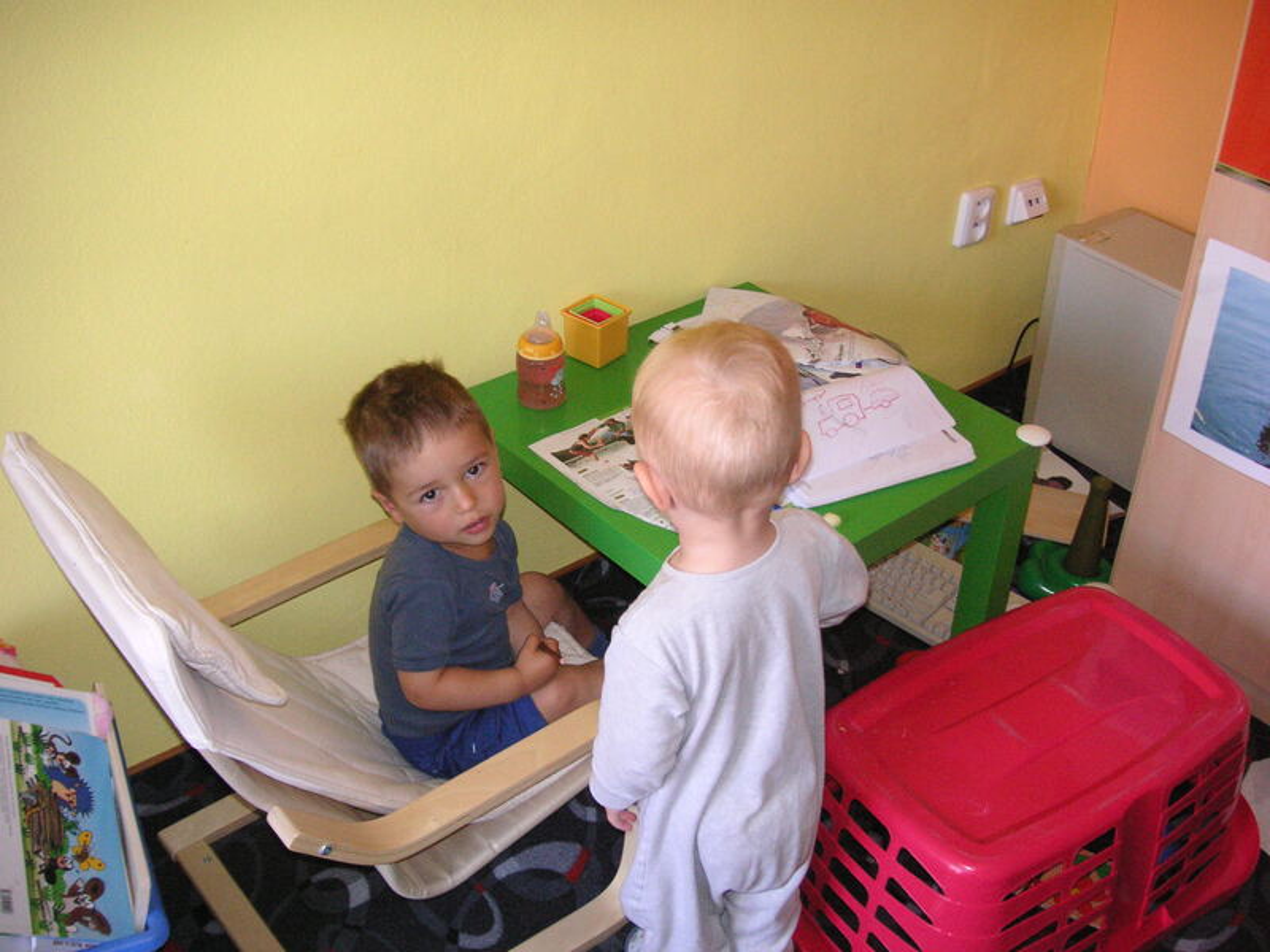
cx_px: 635
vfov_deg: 38.7
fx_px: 1357
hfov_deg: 50.1
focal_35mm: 37
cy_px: 476
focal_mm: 6.1
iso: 160
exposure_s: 1/45
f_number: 2.8
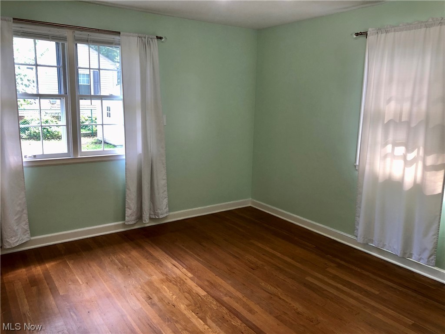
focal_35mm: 28
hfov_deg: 63.4
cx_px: 222
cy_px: 167
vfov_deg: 49.7
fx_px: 360
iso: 25
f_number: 1.8
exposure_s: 1/30
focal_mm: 4
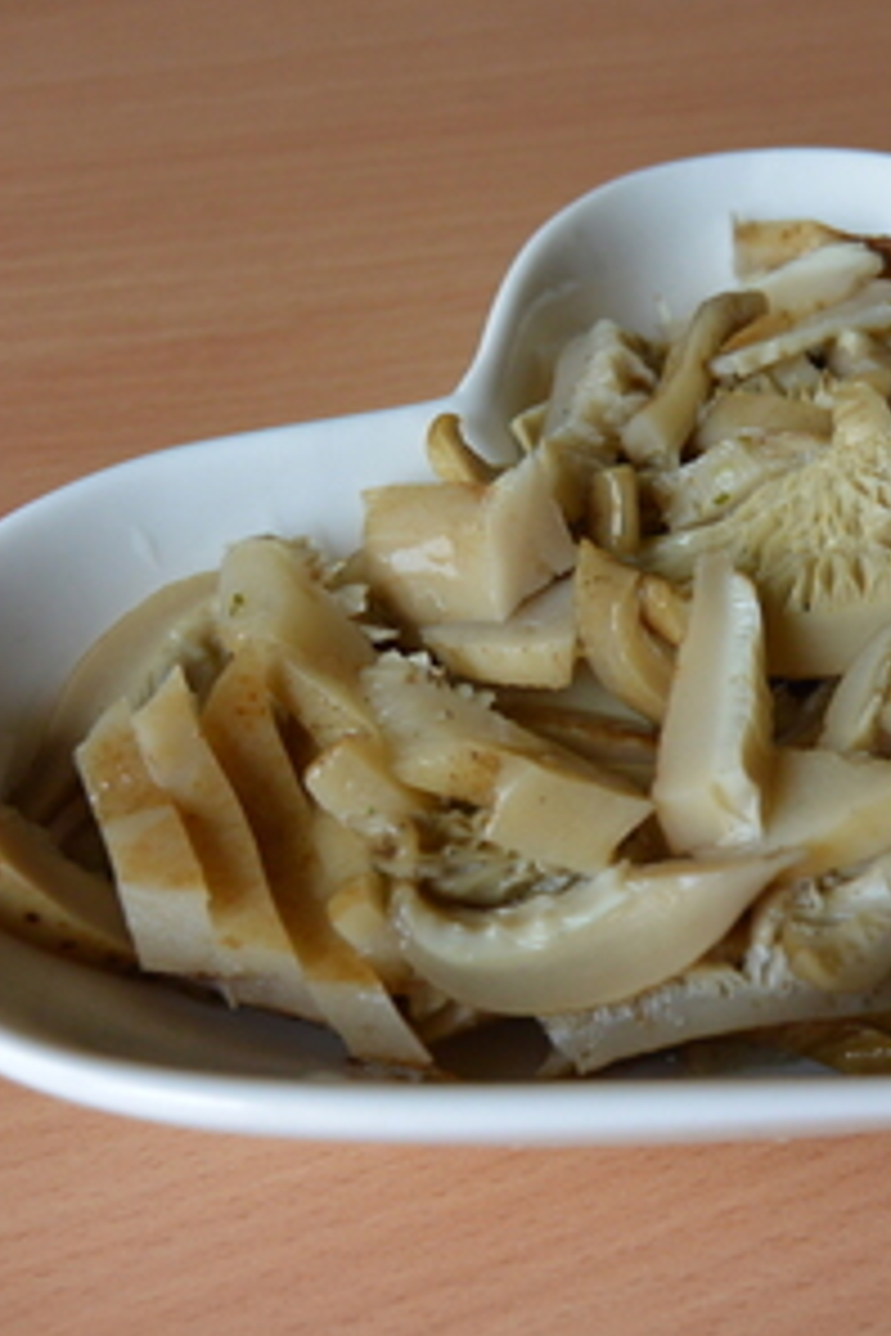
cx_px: 693
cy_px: 670
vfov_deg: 44.5
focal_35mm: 44
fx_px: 1633
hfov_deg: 29.9
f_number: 4
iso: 220
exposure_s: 1/125
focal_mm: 11
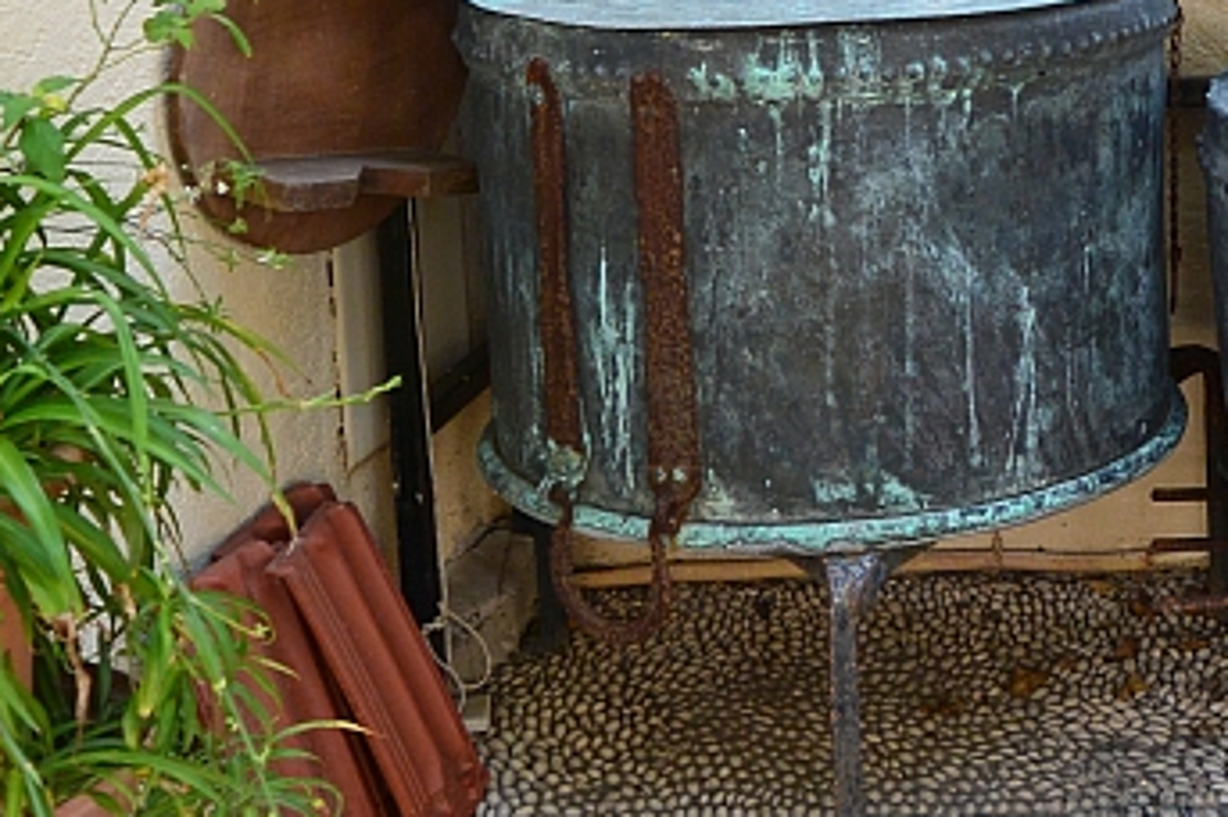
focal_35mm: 63
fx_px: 2147
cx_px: 1249
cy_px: 5
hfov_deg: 29.6
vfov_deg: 20.8
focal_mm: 10
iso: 160
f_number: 3.5
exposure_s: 1/125
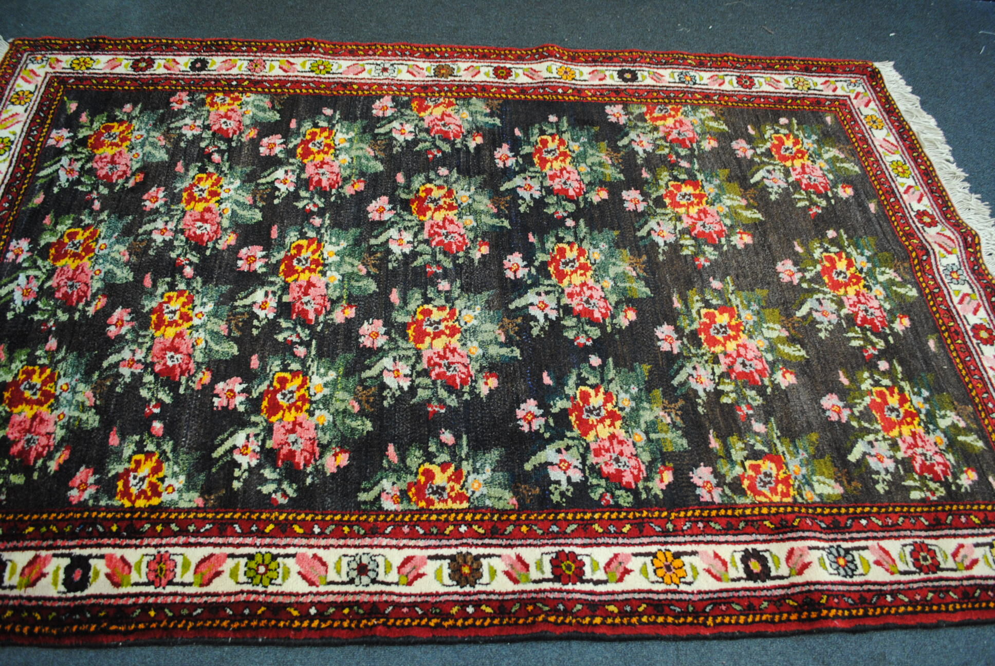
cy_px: 333
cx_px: 498
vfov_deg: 48.0
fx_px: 747
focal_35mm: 27
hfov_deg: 67.3
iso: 720
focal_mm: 18
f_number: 3.5
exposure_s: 1/30
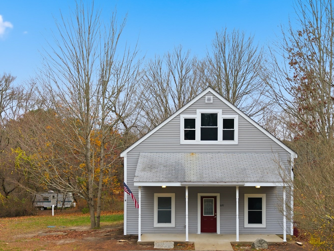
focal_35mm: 37
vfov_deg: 38.3
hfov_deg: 50.0
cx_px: 192
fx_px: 357
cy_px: 164
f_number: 1.8
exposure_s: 1/1250
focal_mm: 8.7
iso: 230
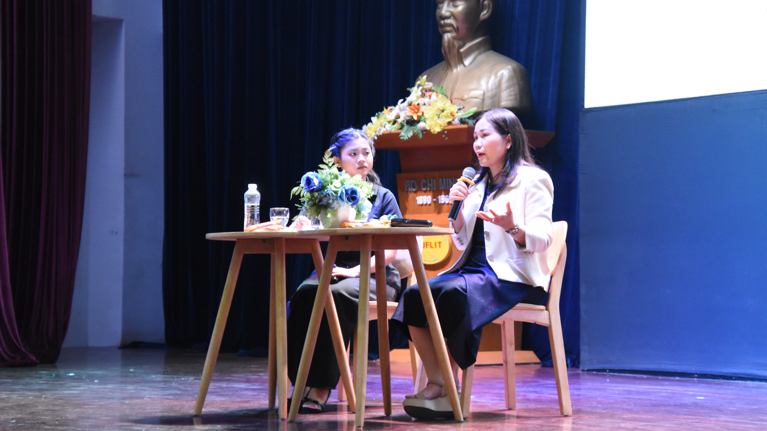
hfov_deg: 24.6
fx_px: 1760
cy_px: 196
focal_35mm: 87
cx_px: 384
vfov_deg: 14.0
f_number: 4.5
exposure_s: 1/100
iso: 3200
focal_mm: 55
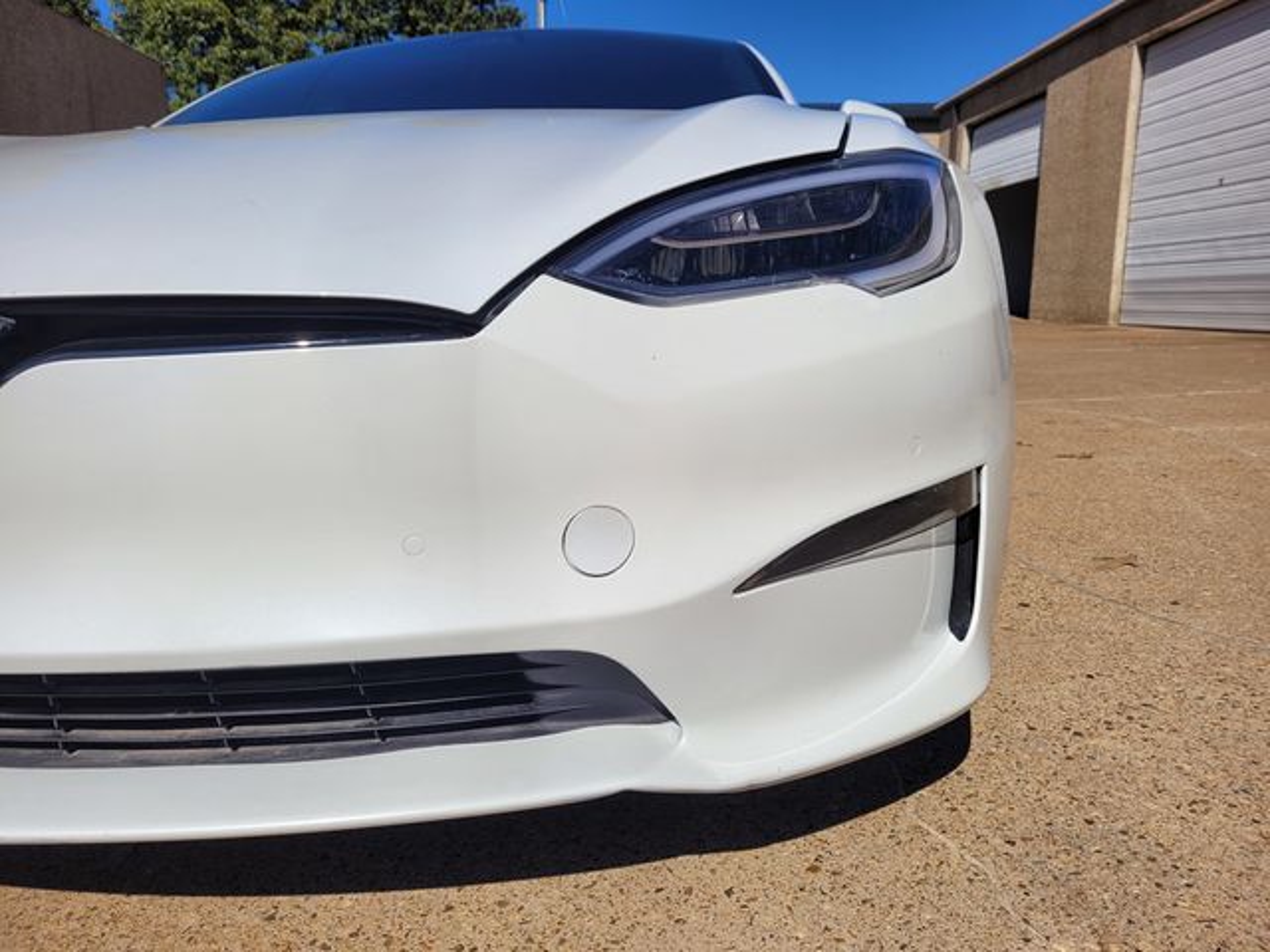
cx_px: 635
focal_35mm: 26
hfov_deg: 67.3
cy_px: 476
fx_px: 954
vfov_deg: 53.1
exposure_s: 1/5764
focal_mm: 5.4
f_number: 1.8
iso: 40
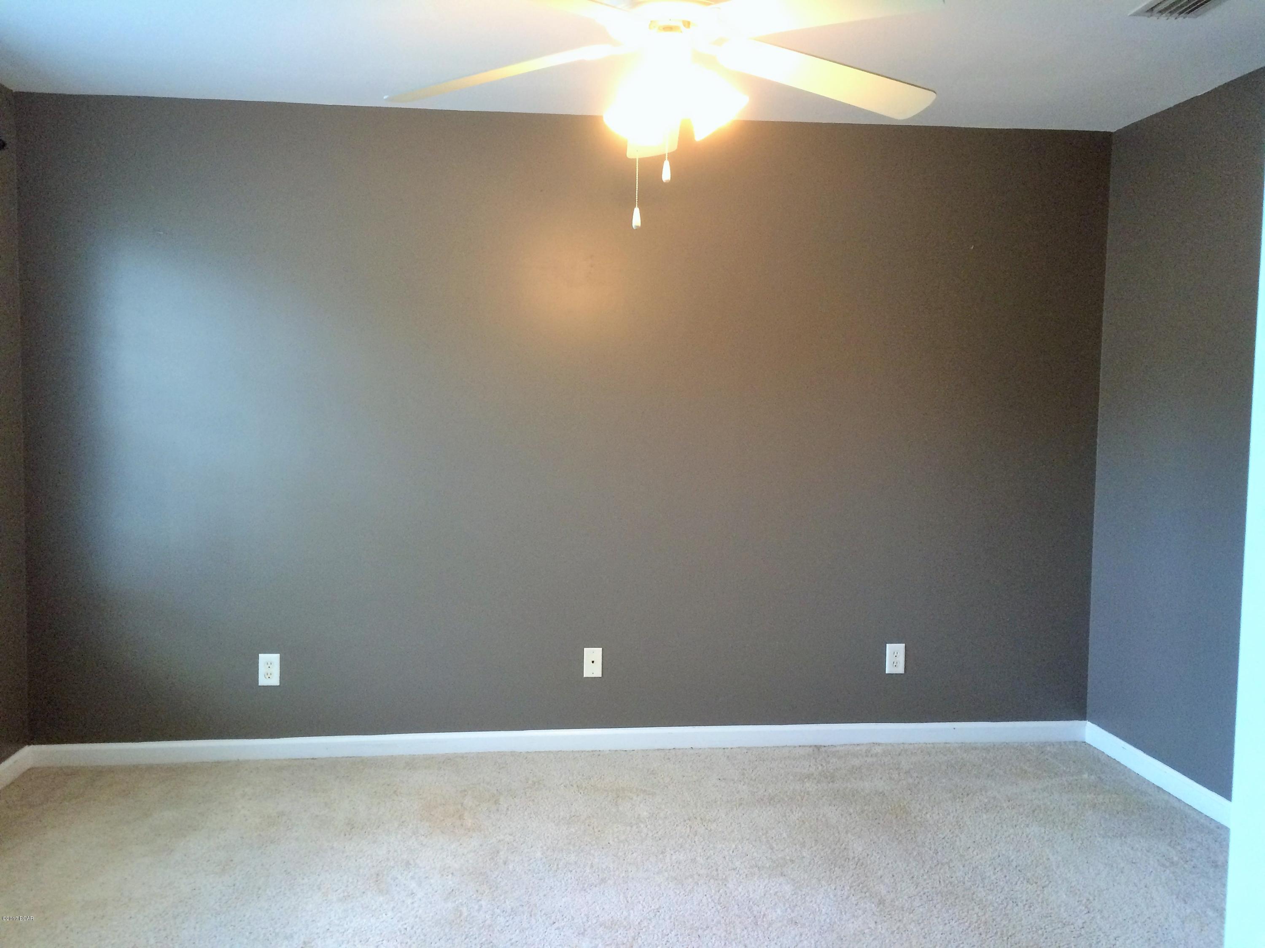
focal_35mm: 29
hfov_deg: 61.7
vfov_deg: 48.2
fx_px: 1060
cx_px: 632
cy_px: 474
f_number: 2.2
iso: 200
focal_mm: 4.15
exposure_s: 1/30
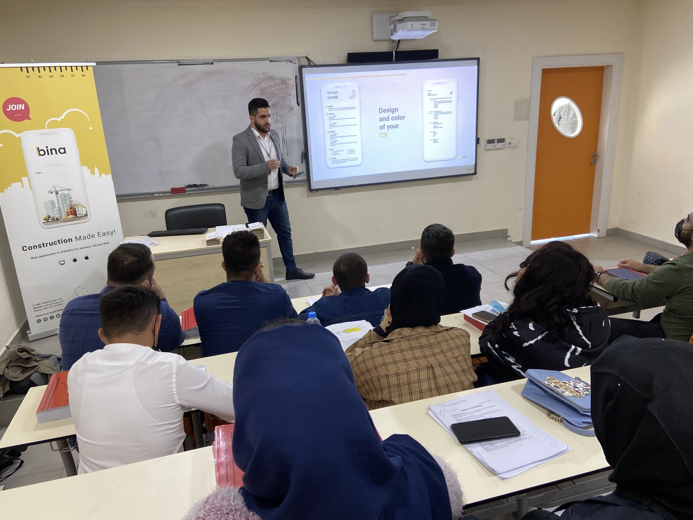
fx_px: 521
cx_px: 346
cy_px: 260
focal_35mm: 26
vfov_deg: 53.1
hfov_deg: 67.3
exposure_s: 1/50
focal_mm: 4.25
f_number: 1.8
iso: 250
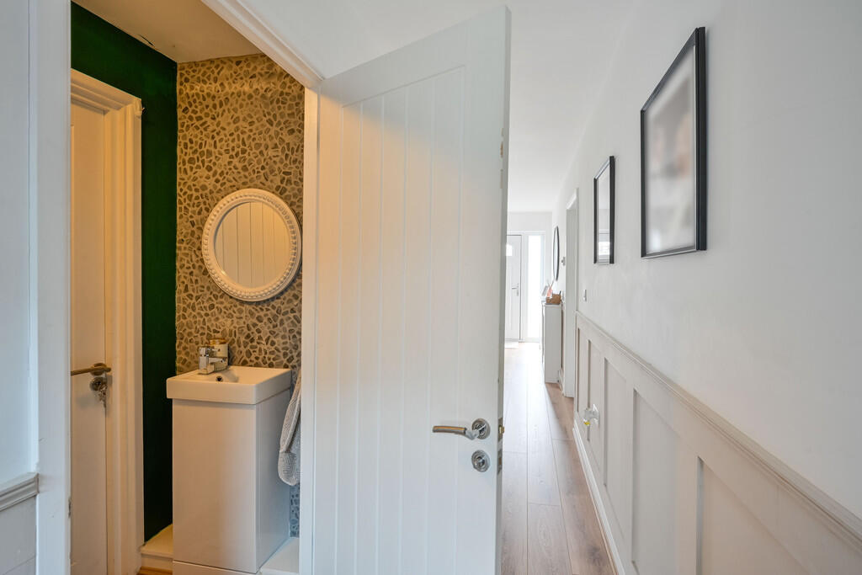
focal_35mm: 14
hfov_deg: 104.2
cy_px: 288
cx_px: 431
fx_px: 335
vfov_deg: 81.2
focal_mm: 14
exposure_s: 1/6
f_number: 10
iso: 400
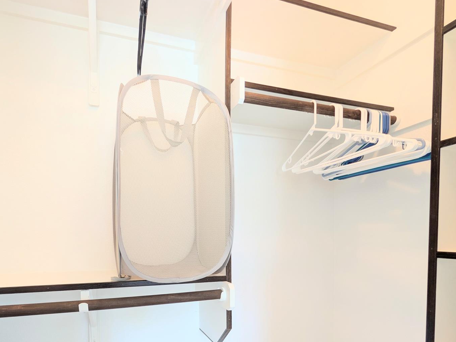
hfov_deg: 86.7
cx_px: 184
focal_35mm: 18
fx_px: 237
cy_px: 242
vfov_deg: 68.5
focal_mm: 2.02
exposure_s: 1/15
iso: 61
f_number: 1.7
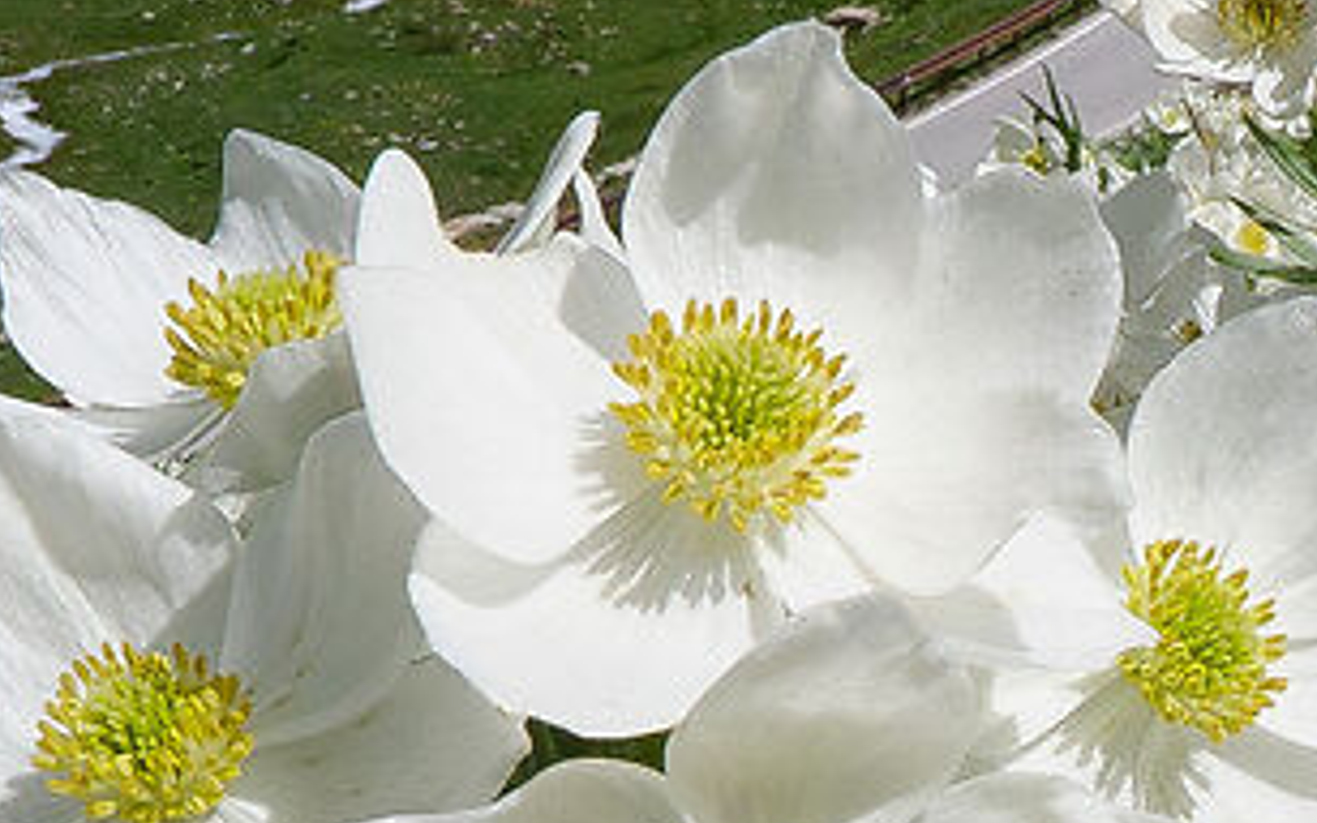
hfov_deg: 17.5
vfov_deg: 11.2
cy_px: 694
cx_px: 1356
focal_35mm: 116
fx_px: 4164
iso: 200
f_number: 11
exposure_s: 1/400
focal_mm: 7
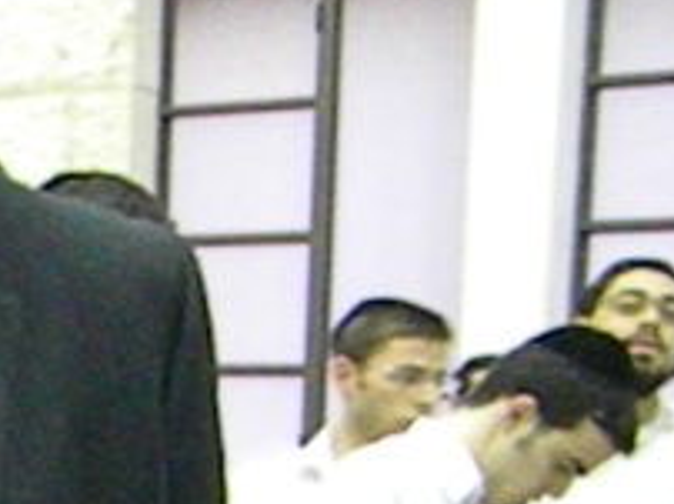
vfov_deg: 10.0
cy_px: 834
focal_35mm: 142
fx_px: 2762
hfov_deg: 11.3
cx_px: -1021
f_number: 3.5
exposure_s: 1/68.3
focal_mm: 5
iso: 1605
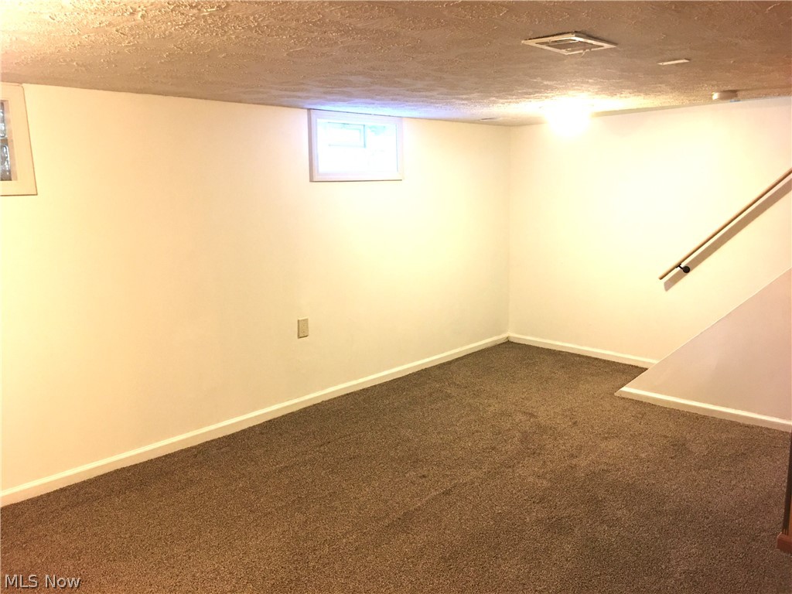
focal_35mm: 29
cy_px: 297
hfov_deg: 61.7
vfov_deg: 48.2
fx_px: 664
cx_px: 396
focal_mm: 4.15
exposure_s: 1/4
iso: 64
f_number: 2.2
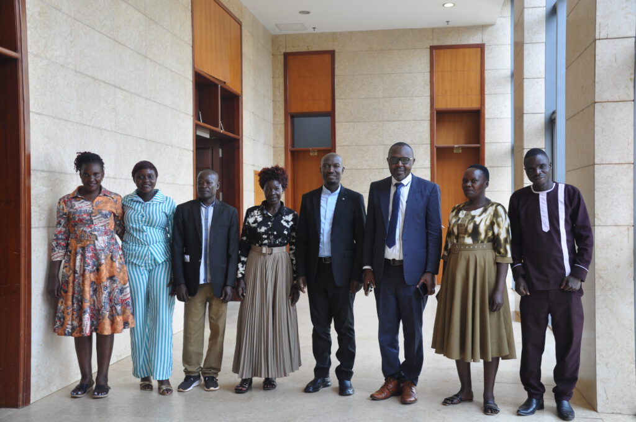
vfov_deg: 34.1
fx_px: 688
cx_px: 318
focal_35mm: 39
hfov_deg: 49.6
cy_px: 211
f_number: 5
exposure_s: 1/25
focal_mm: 26
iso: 200
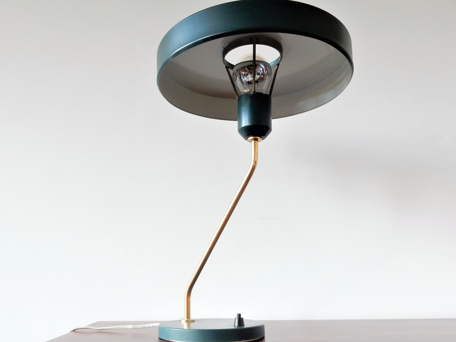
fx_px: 342
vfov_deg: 53.1
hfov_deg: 67.3
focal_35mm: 26
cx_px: 233
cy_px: 170
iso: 250
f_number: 3.7
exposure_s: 1/30
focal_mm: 4.5
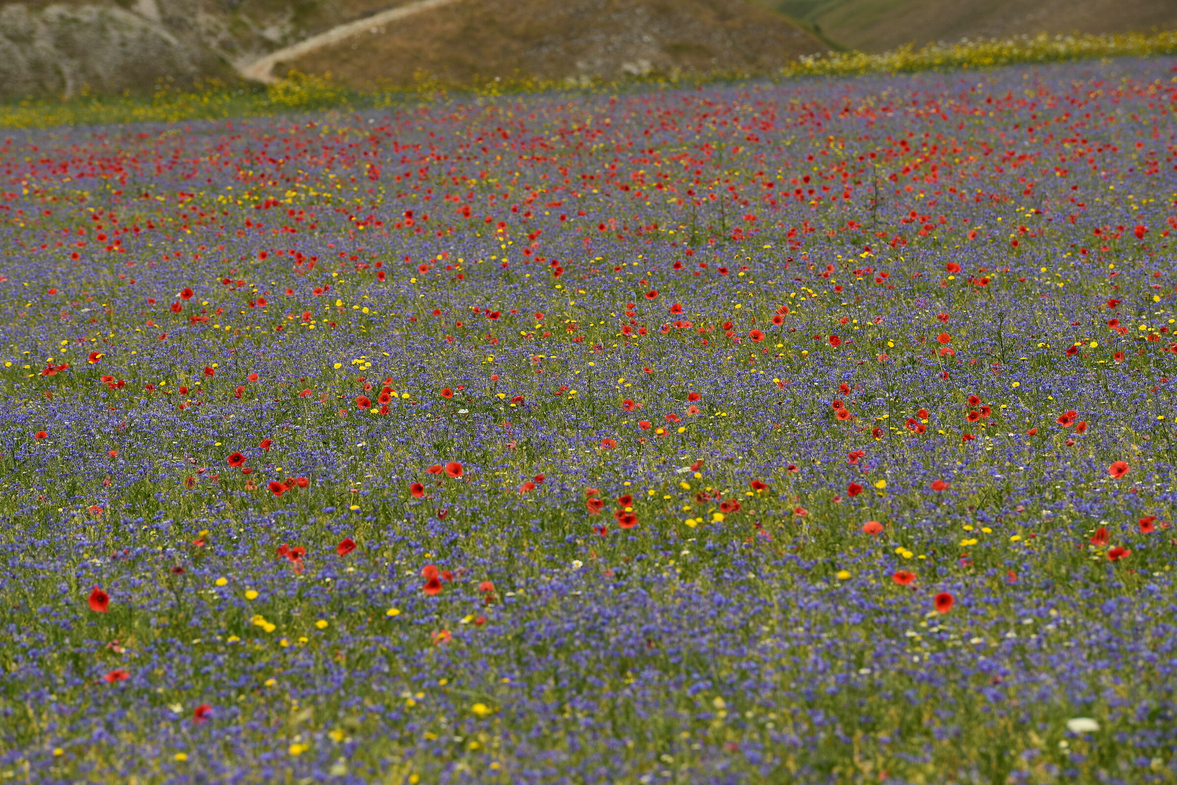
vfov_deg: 6.9
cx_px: 588
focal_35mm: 200
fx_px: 6541
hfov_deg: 10.3
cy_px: 392
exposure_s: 1/250
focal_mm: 200
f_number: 8
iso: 100
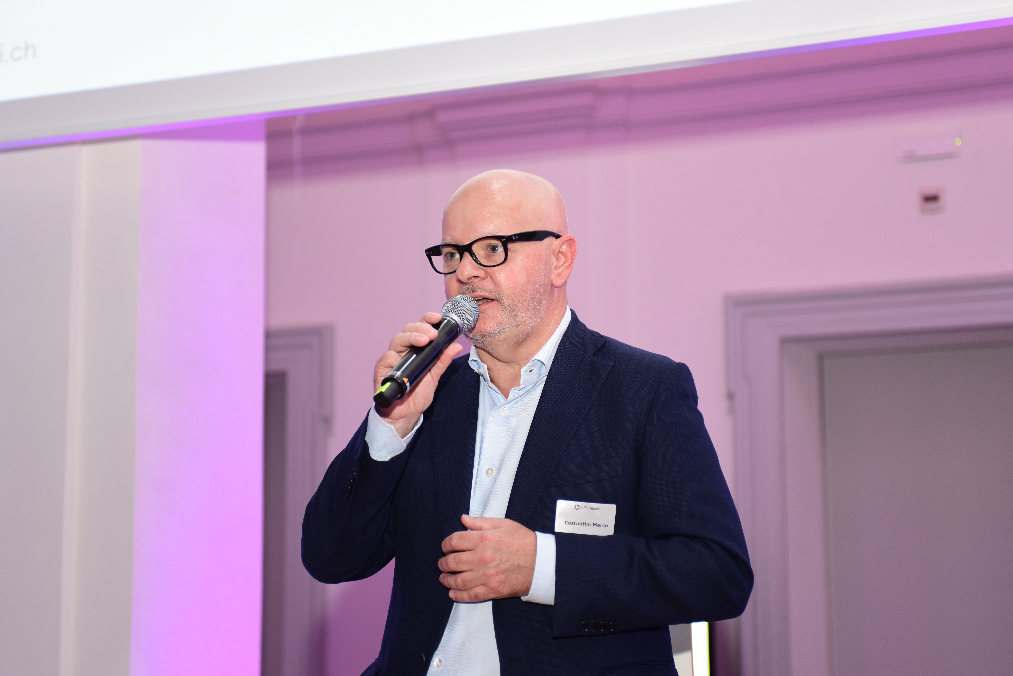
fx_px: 1998
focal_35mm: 71
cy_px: 336
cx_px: 506
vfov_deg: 19.2
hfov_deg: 28.4
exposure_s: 1/80
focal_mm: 70
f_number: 2.8
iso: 500
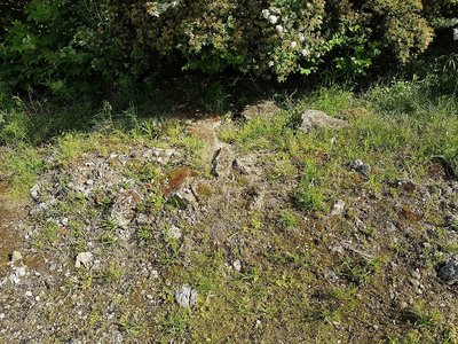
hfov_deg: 67.3
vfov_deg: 53.1
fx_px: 344
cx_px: 229
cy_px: 172
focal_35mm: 26
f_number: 1.7
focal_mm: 4.2
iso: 40
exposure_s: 1/972
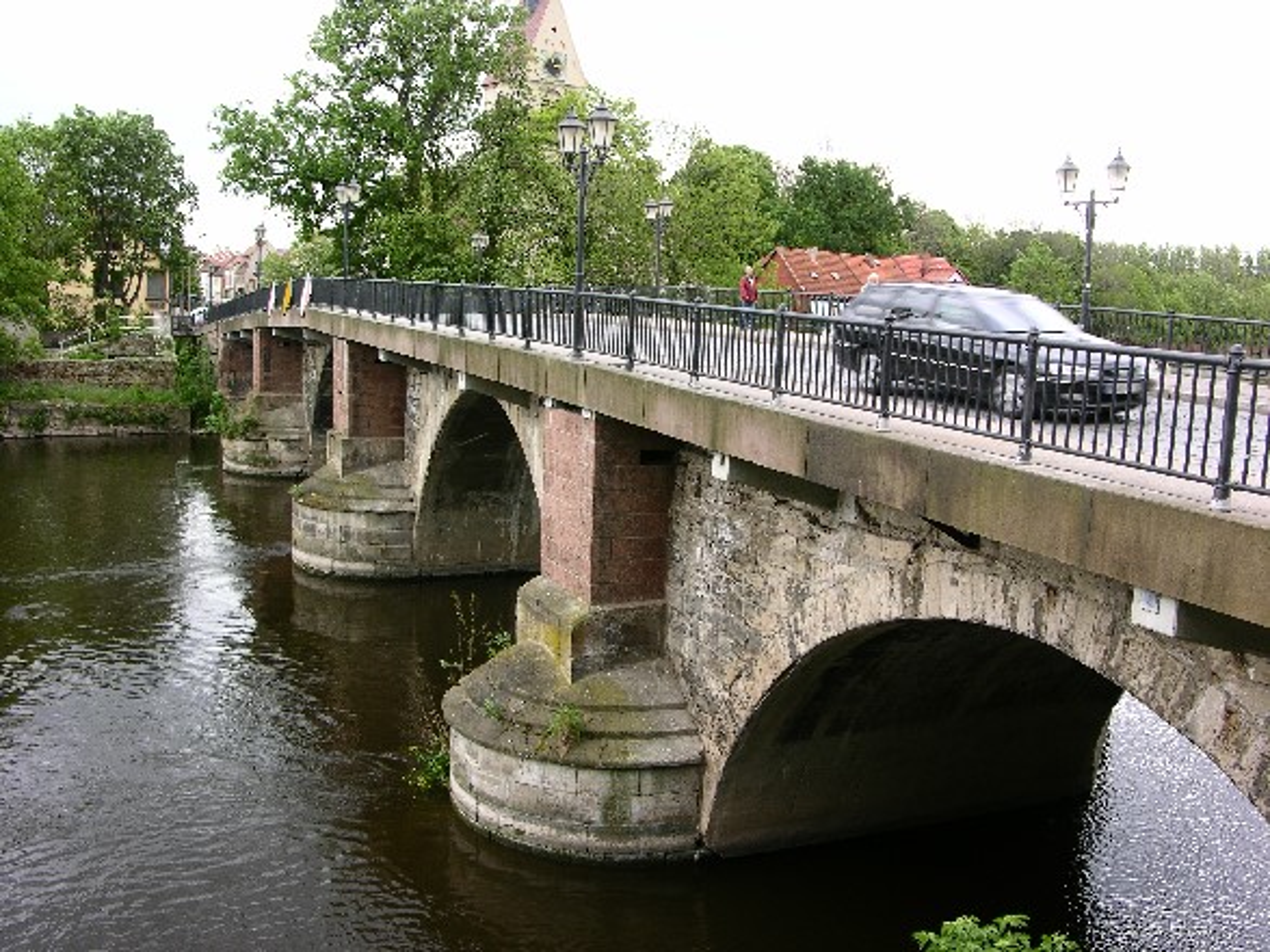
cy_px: 476
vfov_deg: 40.7
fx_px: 1284
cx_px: 635
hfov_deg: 52.6
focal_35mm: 35
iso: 50
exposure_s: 1/38.9
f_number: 4.5
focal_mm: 8.9
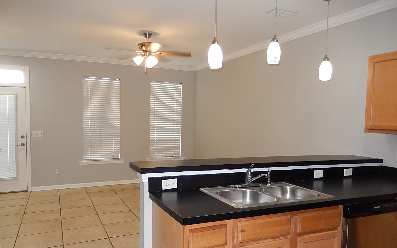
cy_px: 140
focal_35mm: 27
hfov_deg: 68.4
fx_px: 292
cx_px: 196
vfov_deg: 45.9
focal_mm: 4.5
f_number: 3.4
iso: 220
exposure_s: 1/30
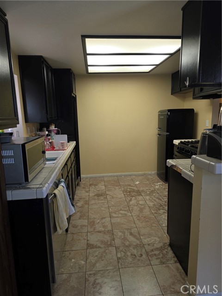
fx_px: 197
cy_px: 148
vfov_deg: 73.9
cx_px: 111
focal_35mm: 23
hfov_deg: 58.9
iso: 50
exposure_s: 1/50
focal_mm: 6.3
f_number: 1.7
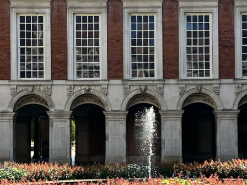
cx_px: 164
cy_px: 92
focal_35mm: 87
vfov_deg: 17.0
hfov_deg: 22.4
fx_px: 621
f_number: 1.5
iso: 50
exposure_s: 1/1751
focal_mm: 5.7
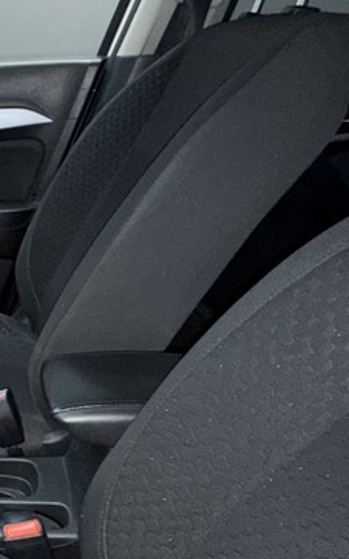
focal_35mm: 42
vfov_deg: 47.1
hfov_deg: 24.4
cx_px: -164
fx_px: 640
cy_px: 313
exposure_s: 1/33
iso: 200
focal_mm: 2.22
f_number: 2.2
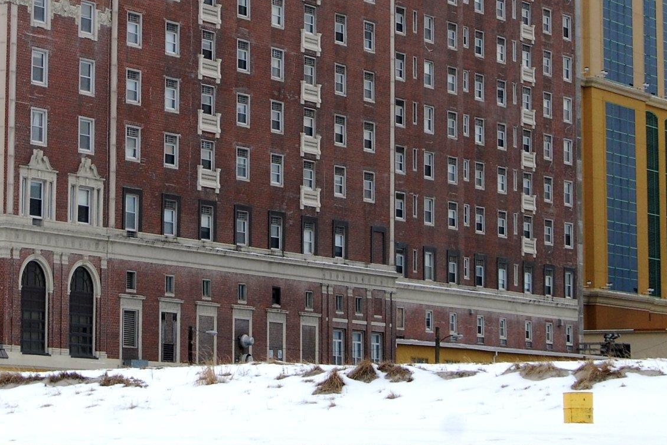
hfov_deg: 13.1
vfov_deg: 8.7
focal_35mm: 156
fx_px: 2890
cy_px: -53
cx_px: 197
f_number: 10
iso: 400
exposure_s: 1/250
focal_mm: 42
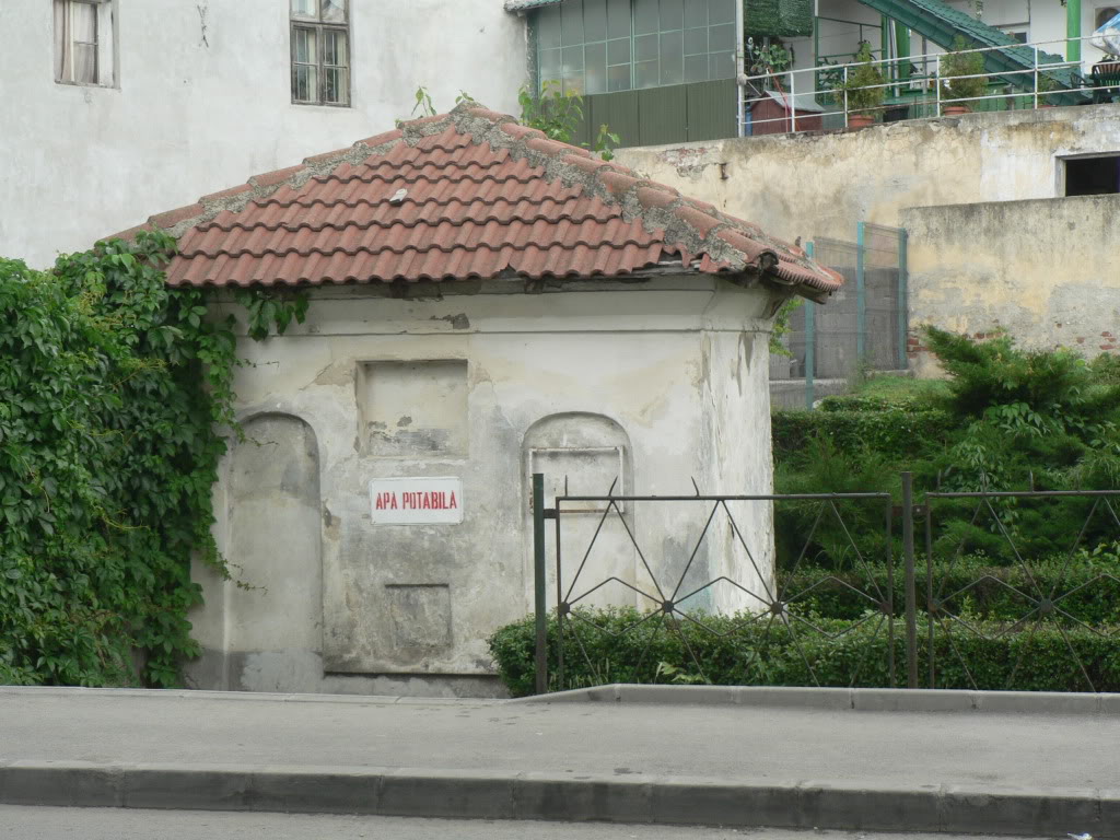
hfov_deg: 27.8
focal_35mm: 70
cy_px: 420
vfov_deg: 21.0
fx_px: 2265
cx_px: 560
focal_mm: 11.6
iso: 100
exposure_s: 1/250
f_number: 4
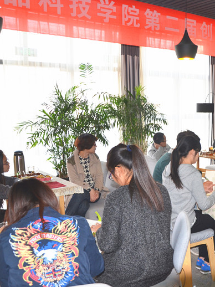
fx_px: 332
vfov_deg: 46.8
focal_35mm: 40
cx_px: 198
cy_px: 142
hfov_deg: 33.8
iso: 400
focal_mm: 18
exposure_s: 1/60
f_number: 3.5
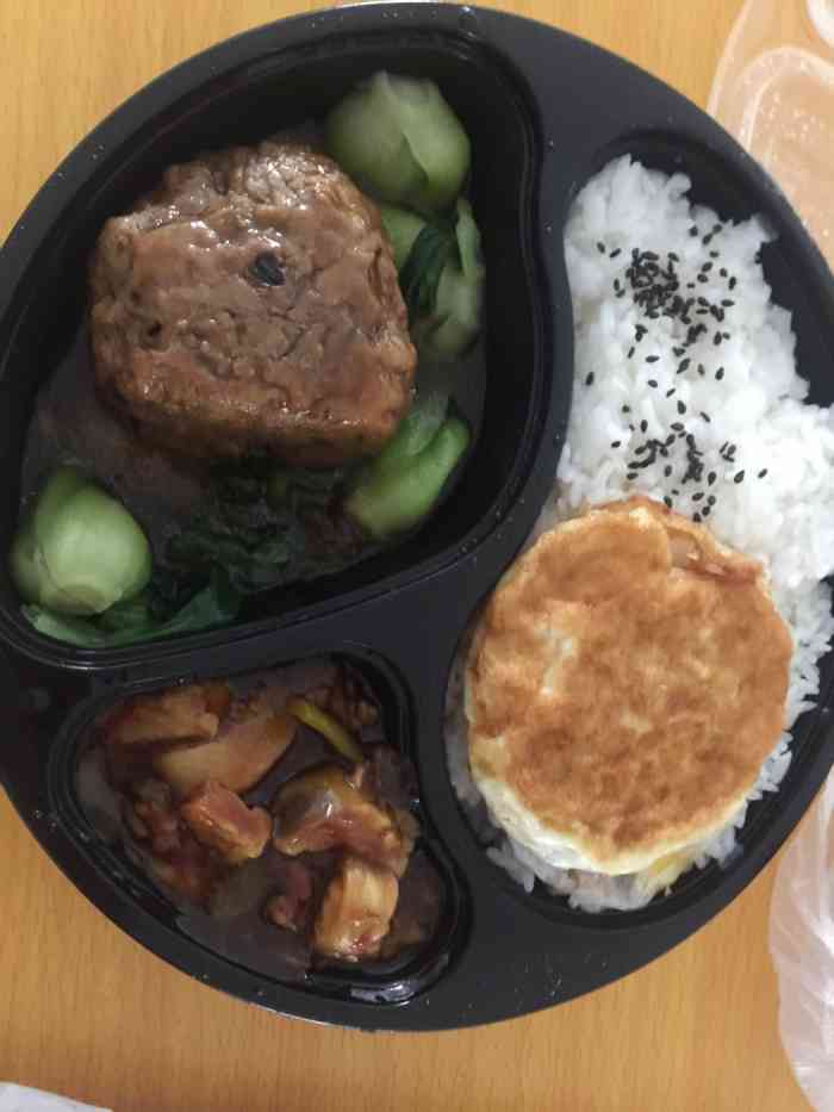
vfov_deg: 61.7
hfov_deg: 48.2
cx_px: 417
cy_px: 556
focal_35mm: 29
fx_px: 931
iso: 200
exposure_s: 1/8
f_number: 2.2
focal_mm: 4.15
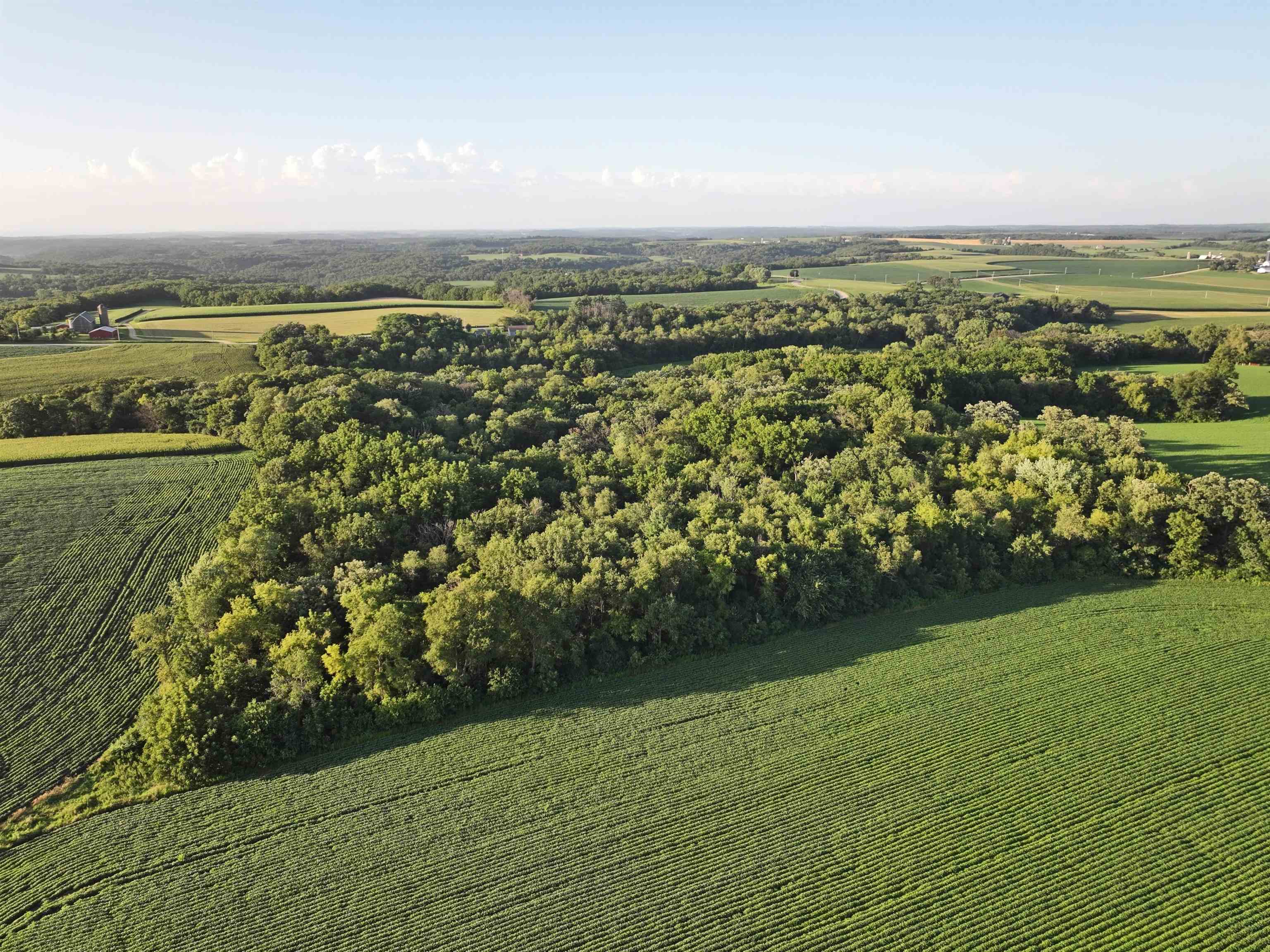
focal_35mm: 24
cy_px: 476
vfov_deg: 56.8
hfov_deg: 71.6
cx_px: 635
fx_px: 880
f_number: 2.8
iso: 230
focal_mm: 12.29
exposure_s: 1/15
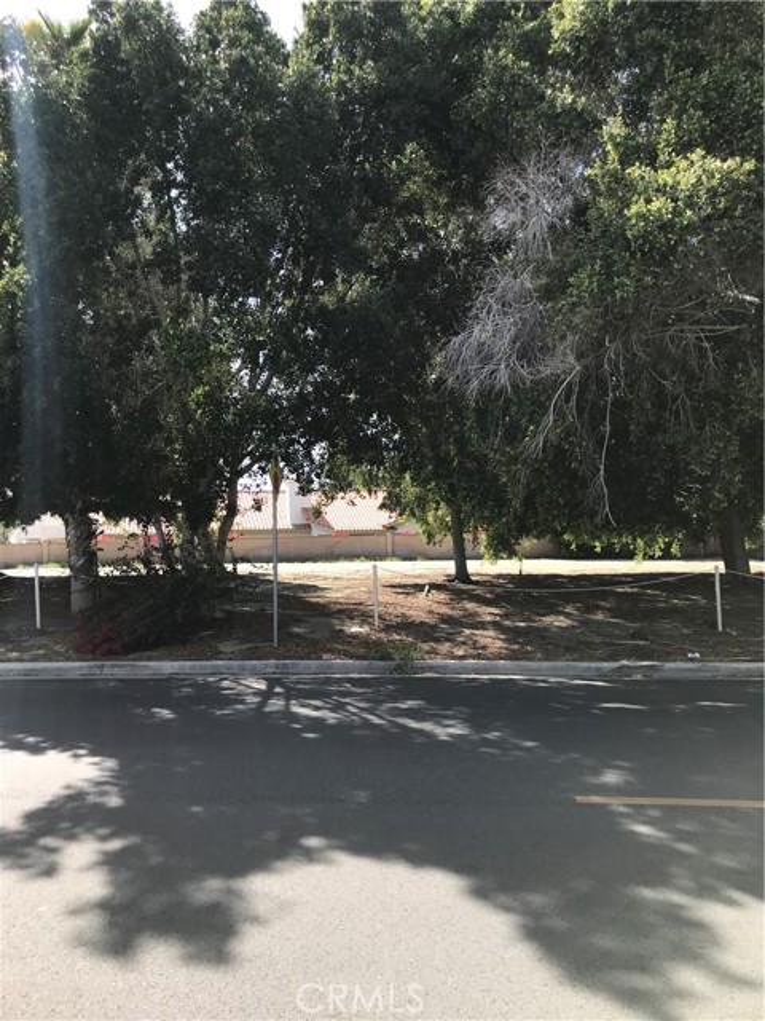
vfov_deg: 63.4
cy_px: 510
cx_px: 382
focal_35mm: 28
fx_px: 825
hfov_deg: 49.7
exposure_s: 1/887
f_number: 1.8
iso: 20
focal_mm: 3.99
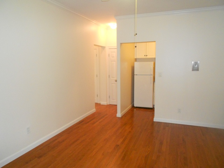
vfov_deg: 53.1
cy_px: 84
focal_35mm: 26
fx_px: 168
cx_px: 112
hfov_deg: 67.3
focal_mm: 4.6
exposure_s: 1/25
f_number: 3.2
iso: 500
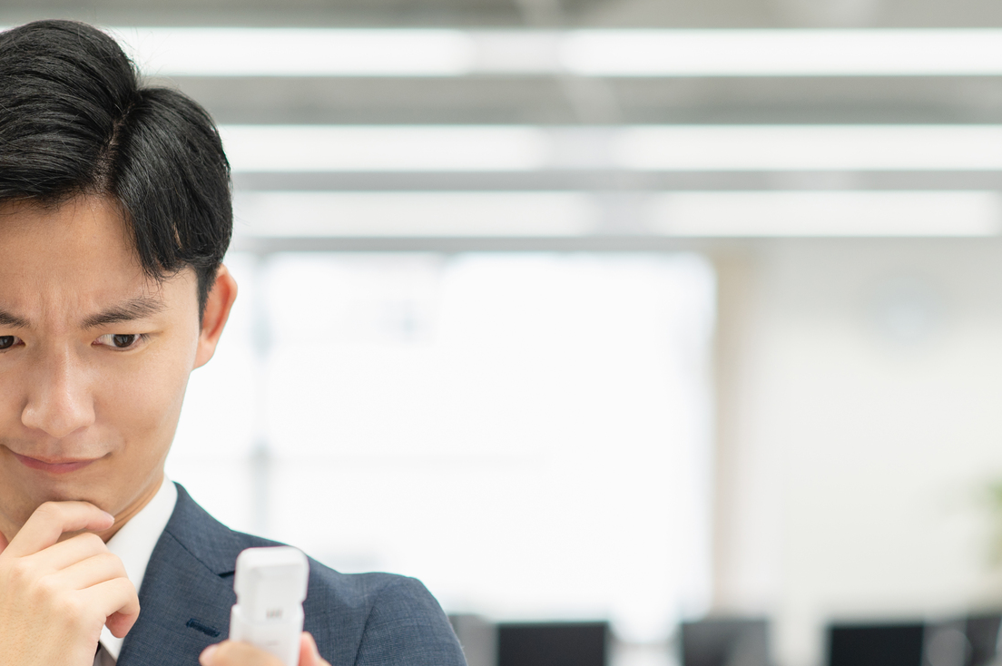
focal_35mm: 154
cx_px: 431
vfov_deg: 8.9
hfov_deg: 13.3
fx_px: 4282
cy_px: 563
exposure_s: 1/160
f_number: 2.8
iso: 320
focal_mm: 85
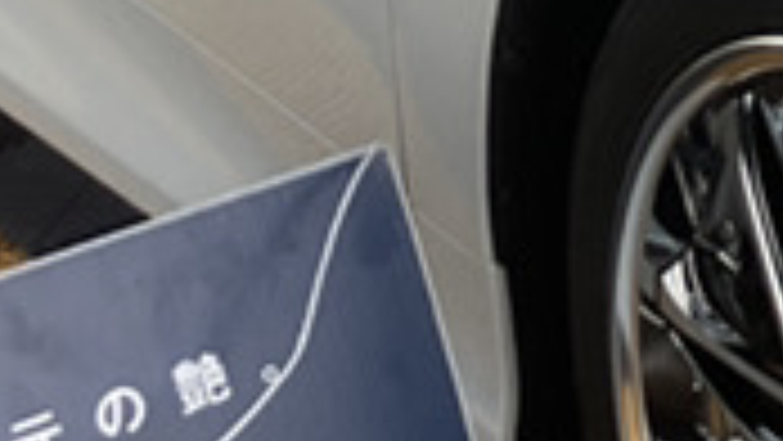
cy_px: -396
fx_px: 4361
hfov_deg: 9.8
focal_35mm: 210
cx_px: 1359
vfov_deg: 5.7
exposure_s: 1/144
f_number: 1.8
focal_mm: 3.99
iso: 25
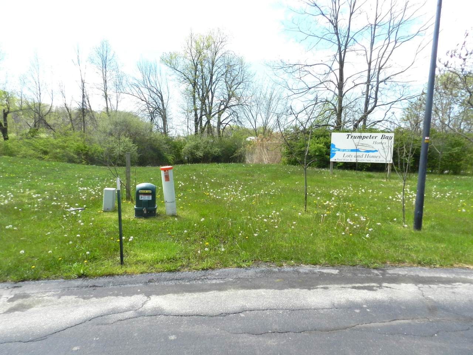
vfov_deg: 58.9
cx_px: 236
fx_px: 314
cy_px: 178
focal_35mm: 23
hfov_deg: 73.9
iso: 160
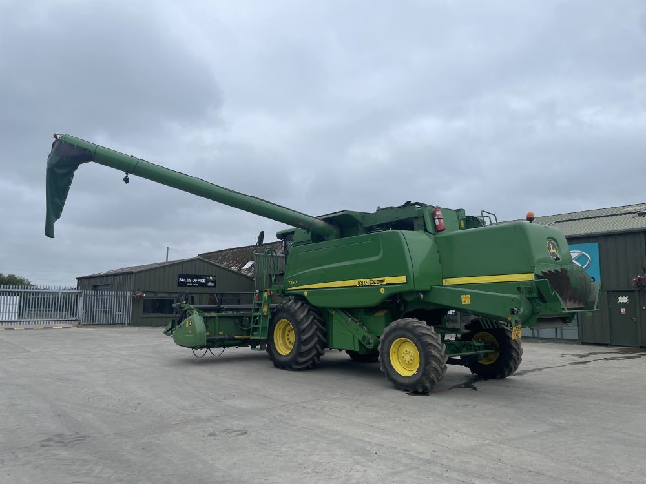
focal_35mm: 26
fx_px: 485
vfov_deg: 53.1
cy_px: 242
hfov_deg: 67.3
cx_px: 323
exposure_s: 1/1825
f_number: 1.6
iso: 32
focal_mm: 4.2
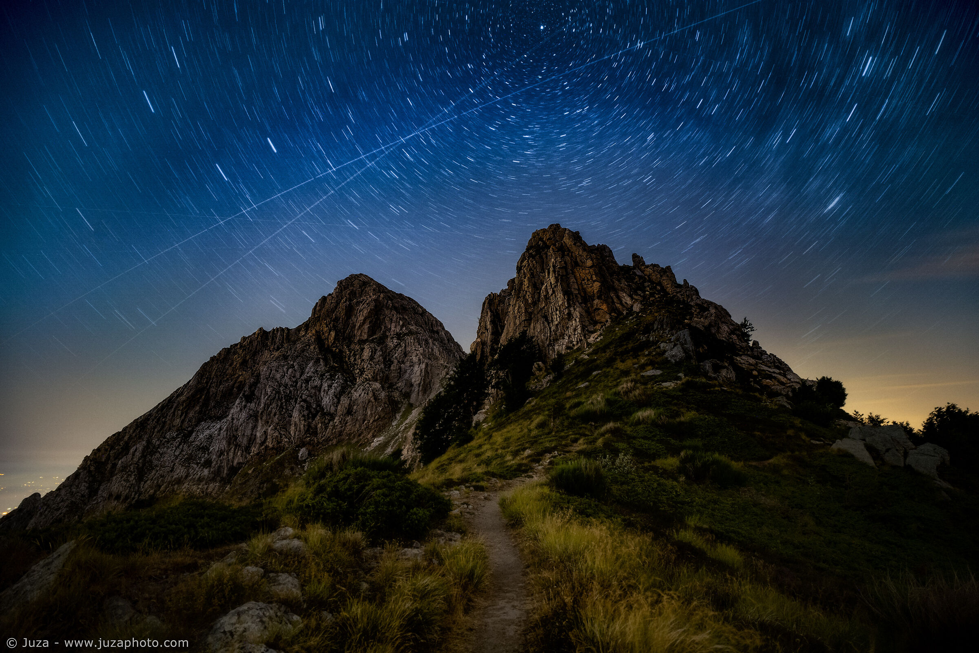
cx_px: 490
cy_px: 326
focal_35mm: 18
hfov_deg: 90.0
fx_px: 489
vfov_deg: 67.4
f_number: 2.8
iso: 6400
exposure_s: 30
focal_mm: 18
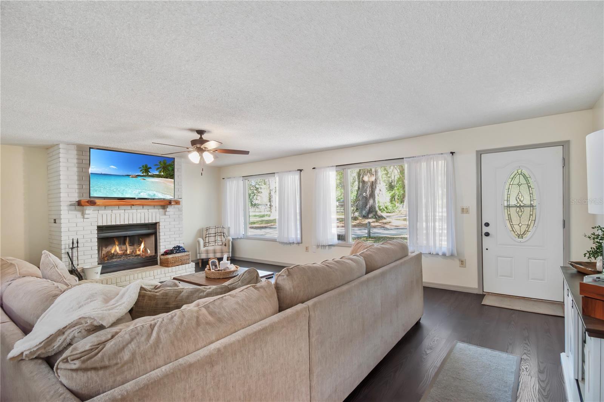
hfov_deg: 95.0
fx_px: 277
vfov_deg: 72.0
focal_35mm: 16
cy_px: 201
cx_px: 302
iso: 250
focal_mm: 11
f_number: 9
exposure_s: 1/40
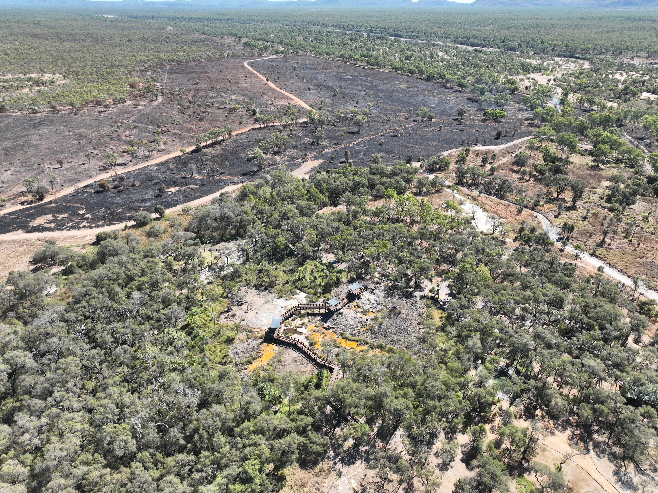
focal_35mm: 24
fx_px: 456
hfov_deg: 71.6
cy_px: 246
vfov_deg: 56.8
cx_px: 329
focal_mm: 12.29
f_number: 2.8
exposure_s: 1/1250
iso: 200
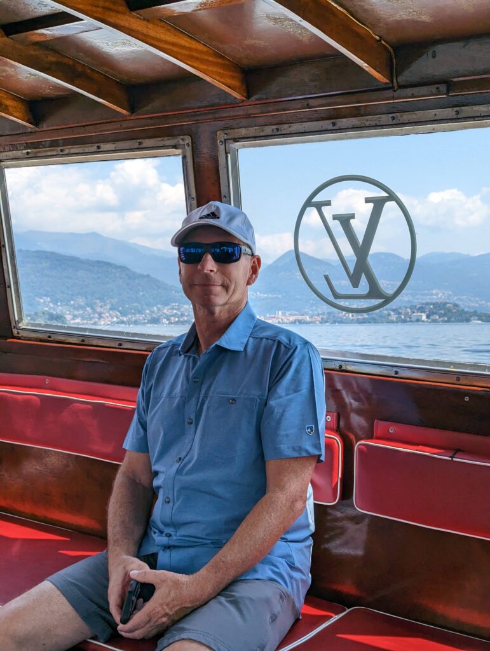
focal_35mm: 48
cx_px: 245
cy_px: 326
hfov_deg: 30.3
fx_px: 904
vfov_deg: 39.6
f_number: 1.85
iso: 49
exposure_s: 1/1117
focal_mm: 6.81
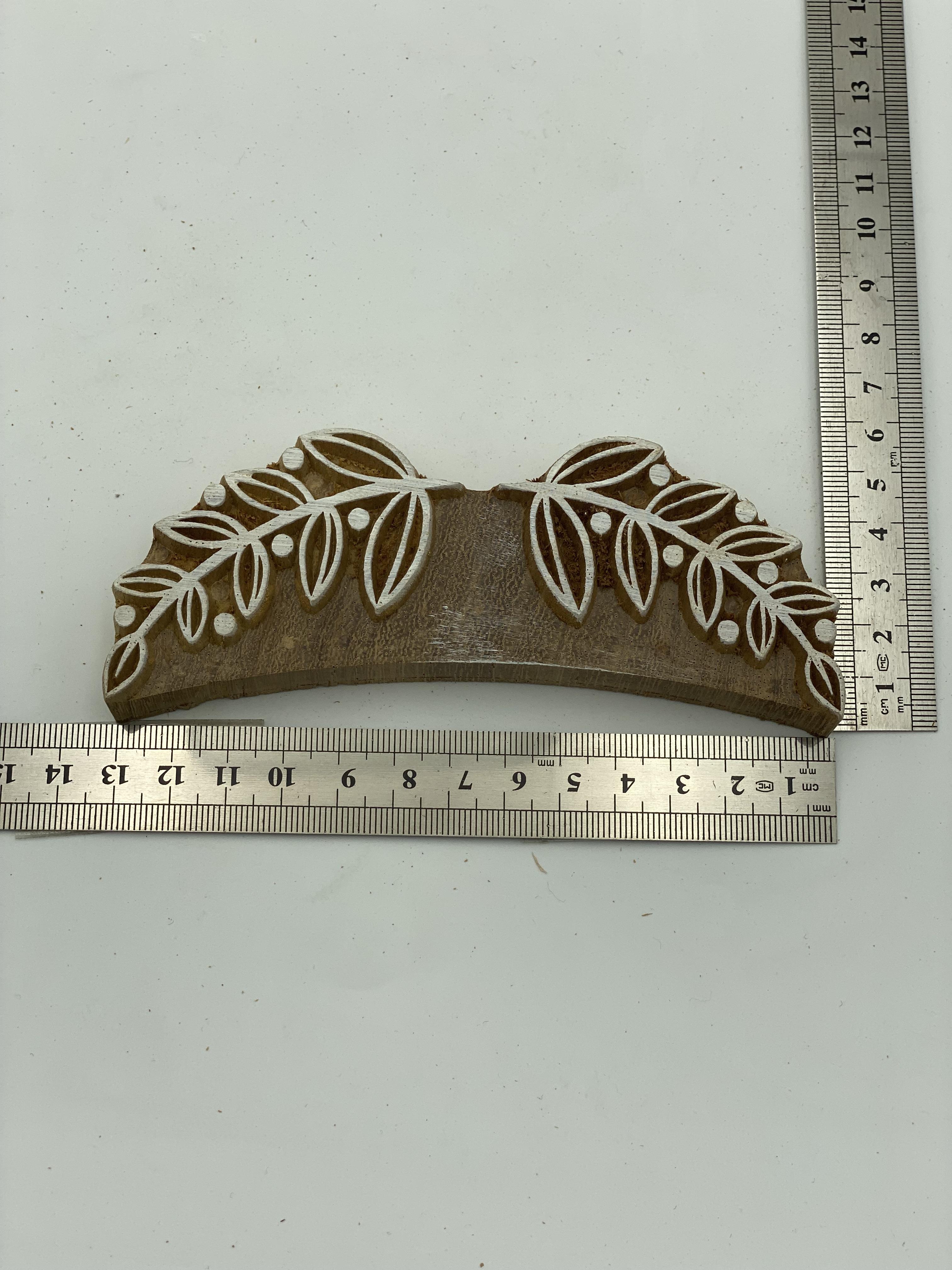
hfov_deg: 28.0
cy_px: 635
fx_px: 1907
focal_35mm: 52
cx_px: 476
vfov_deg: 36.8
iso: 20
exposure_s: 1/749
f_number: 2
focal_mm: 6
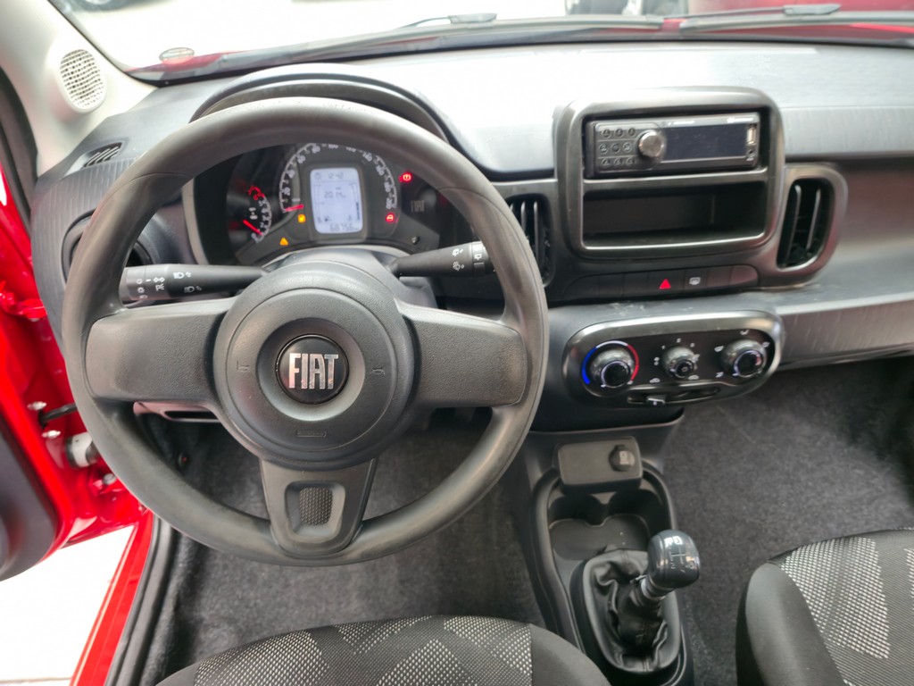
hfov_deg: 73.9
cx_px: 457
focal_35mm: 23
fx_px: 607
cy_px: 343
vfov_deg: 58.9
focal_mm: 6.3
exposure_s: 1/41.6
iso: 320
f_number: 1.7
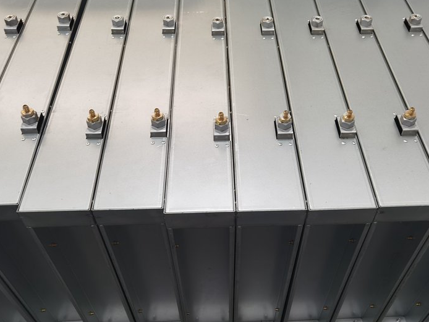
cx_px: 236
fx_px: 434
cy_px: 171
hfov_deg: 52.5
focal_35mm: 35
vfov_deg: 40.7
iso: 100
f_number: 1.9
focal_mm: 6.71
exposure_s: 1/50
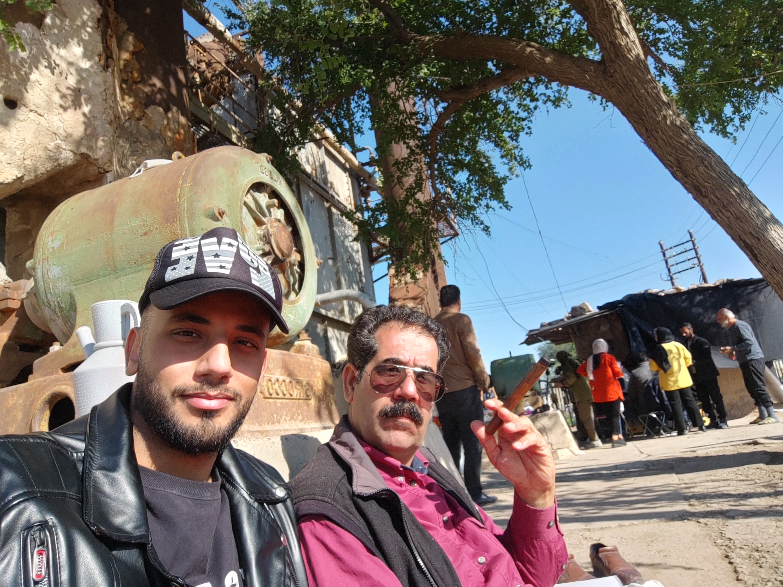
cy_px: 294
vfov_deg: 68.7
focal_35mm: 19
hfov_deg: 84.7
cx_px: 392
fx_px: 430
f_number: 2.45
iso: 50
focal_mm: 3.26
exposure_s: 1/1208
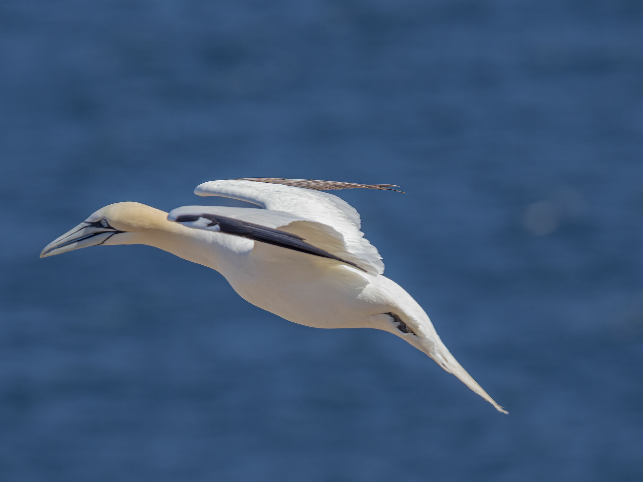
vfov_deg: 2.0
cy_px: 282
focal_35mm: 736
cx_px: 306
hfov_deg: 2.7
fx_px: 13671
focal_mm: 300
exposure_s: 1/800
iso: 200
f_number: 4.5
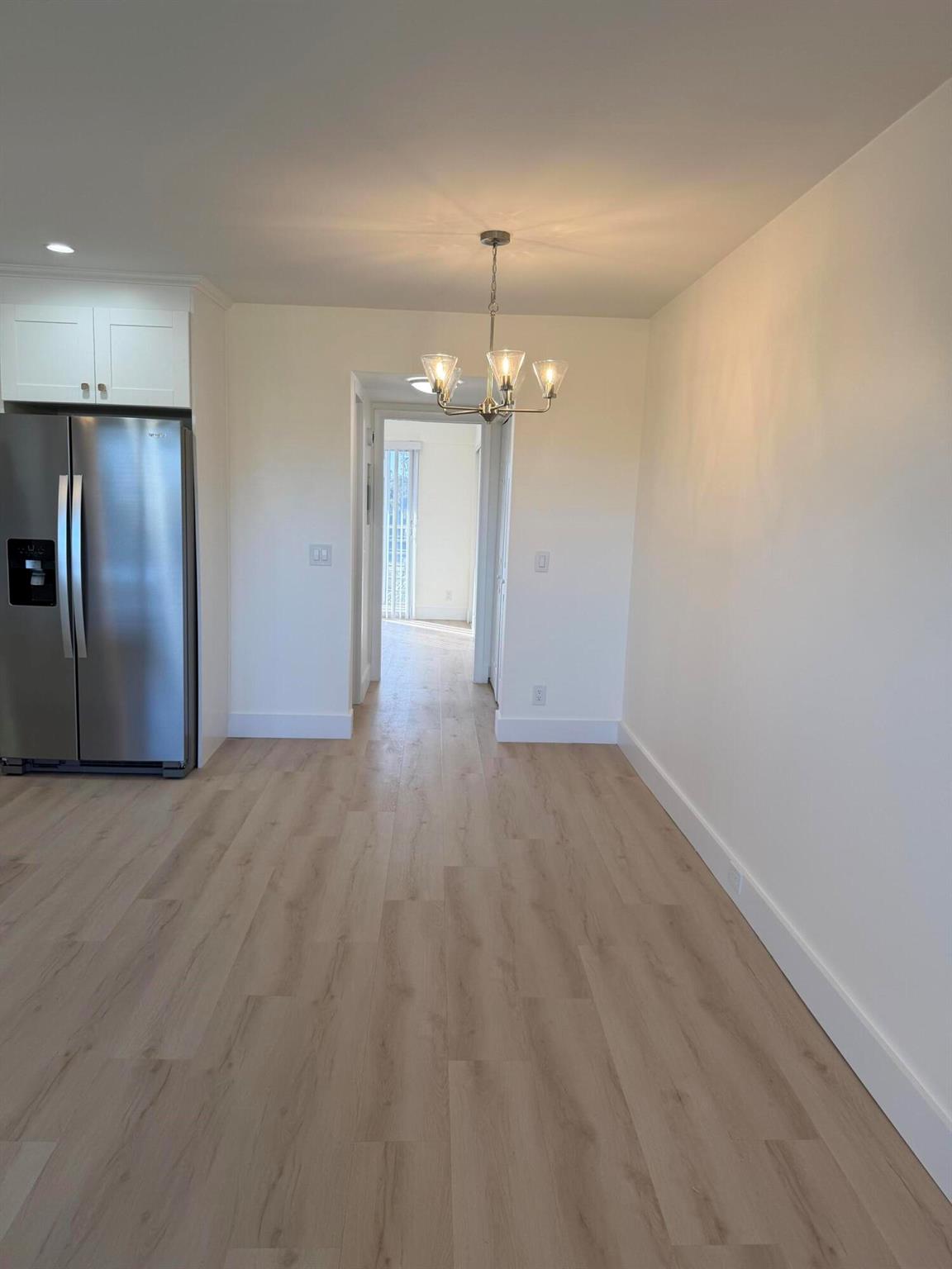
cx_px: 476
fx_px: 880
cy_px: 634
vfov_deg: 71.6
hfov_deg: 56.8
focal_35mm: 24
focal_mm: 6.76
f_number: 1.78
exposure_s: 1/224
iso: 80
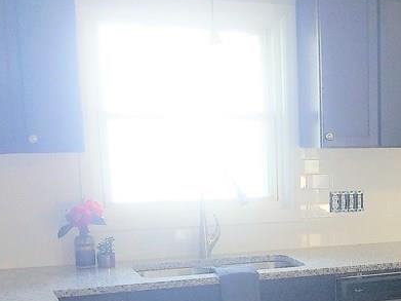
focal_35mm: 76
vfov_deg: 19.0
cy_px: 284
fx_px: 880
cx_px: 443
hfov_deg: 24.0
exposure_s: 1/60
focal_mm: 4.15
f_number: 2.2
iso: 40
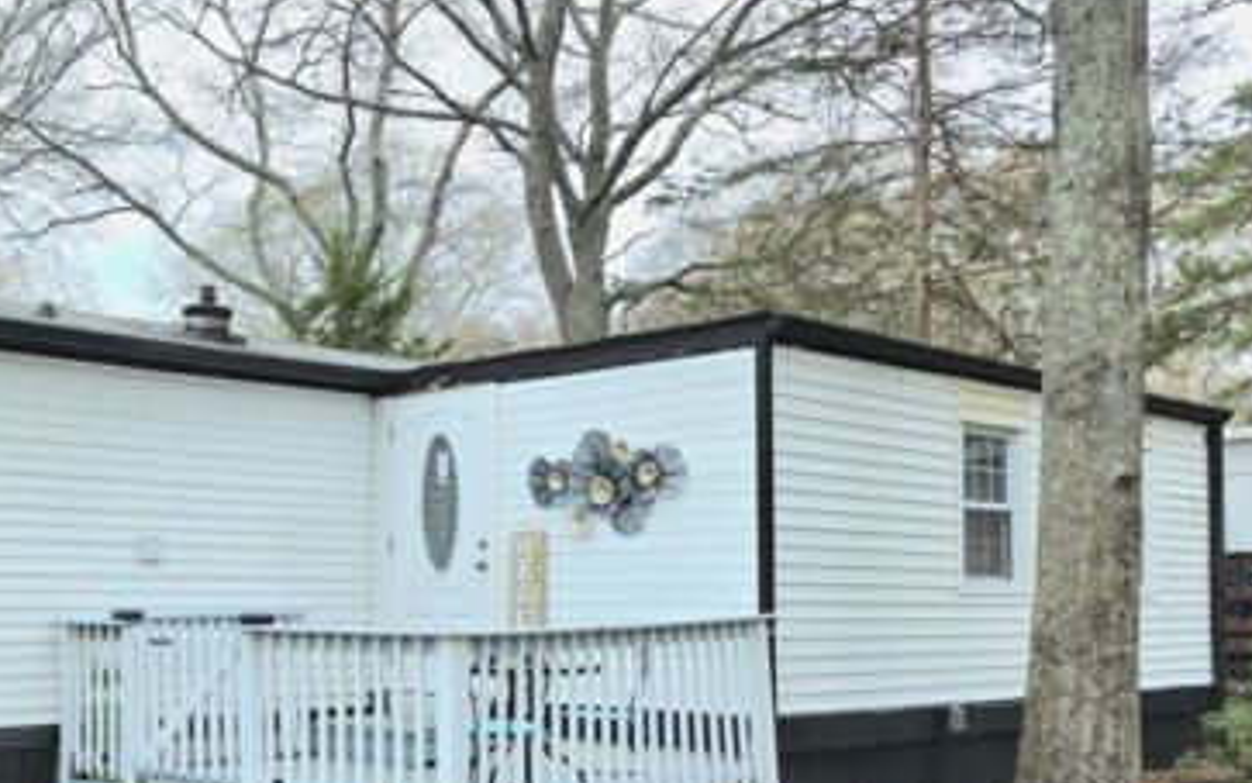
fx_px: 1467
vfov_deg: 29.5
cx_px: 241
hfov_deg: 43.9
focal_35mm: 43
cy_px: 559
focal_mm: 6.3
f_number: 1.7
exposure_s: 1/3333
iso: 80
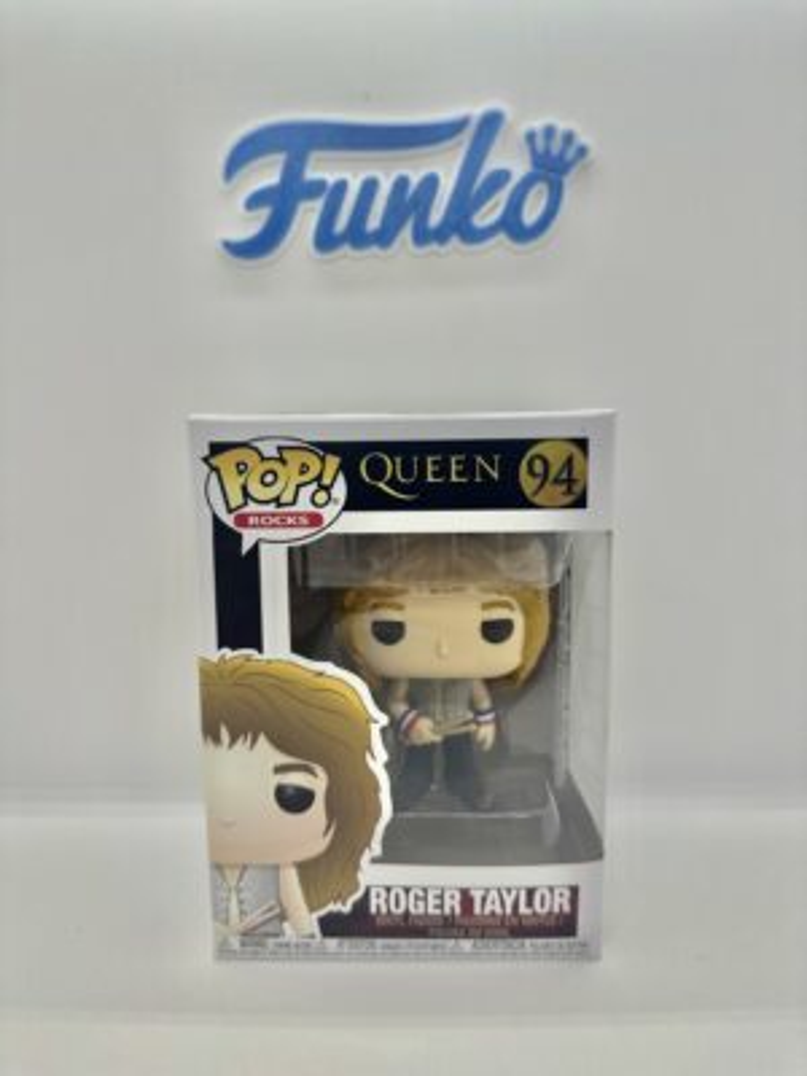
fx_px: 746
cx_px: 404
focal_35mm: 24
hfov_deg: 56.8
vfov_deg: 71.6
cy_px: 538
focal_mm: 6.86
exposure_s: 1/256
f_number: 1.78
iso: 80
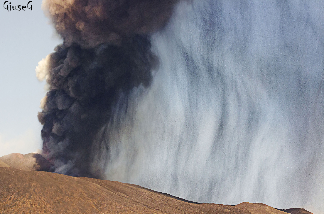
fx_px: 2021
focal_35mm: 225
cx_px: 162
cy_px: 107
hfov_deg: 9.2
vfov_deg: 6.1
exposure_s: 1/500
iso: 250
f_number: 11
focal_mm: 150
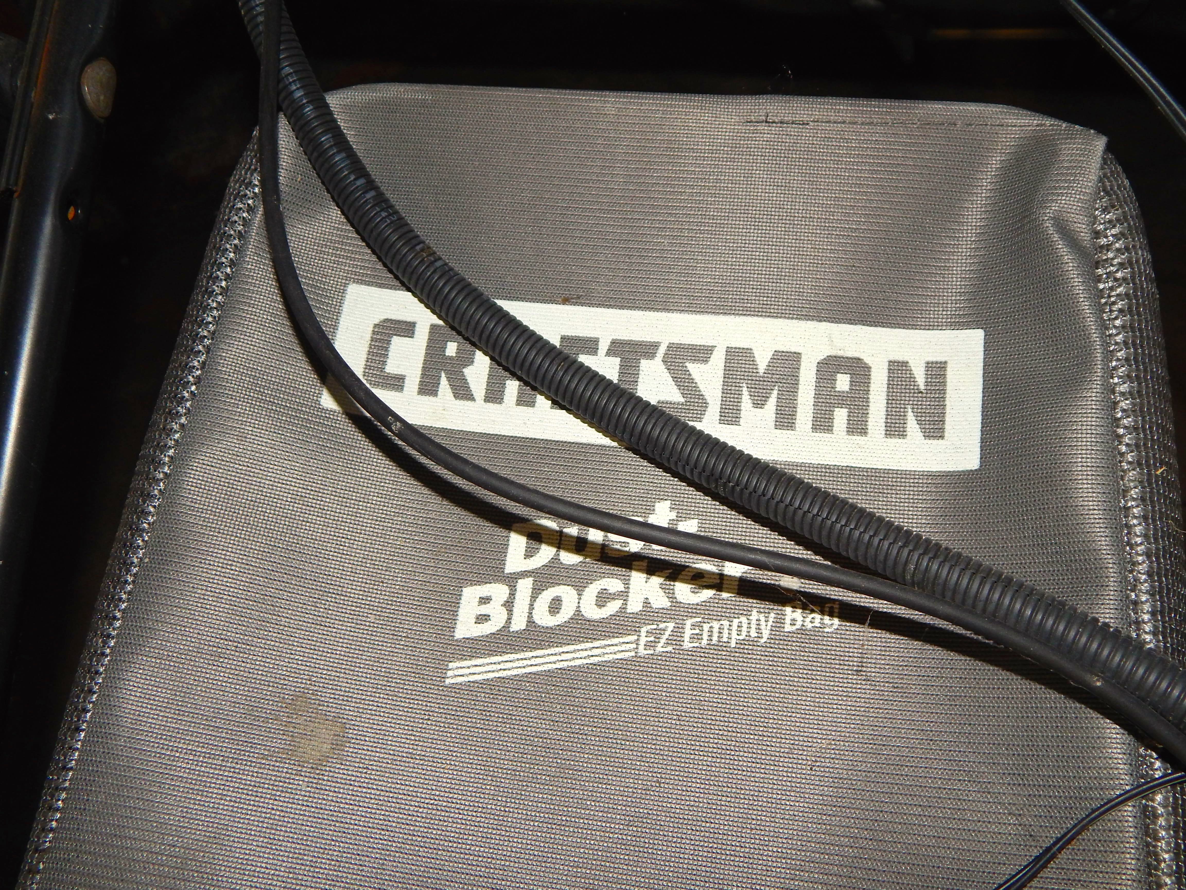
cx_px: 593
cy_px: 445
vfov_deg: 45.4
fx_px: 1062
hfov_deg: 58.4
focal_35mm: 31
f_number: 6.5
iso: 200
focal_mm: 5.6
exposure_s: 1/30
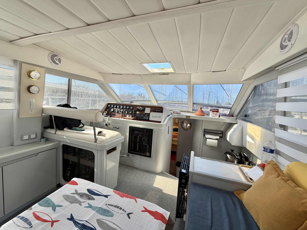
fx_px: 124
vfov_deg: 85.7
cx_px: 154
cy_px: 115
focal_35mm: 14
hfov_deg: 102.1
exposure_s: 1/121
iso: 64
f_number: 2.2
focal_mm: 2.22
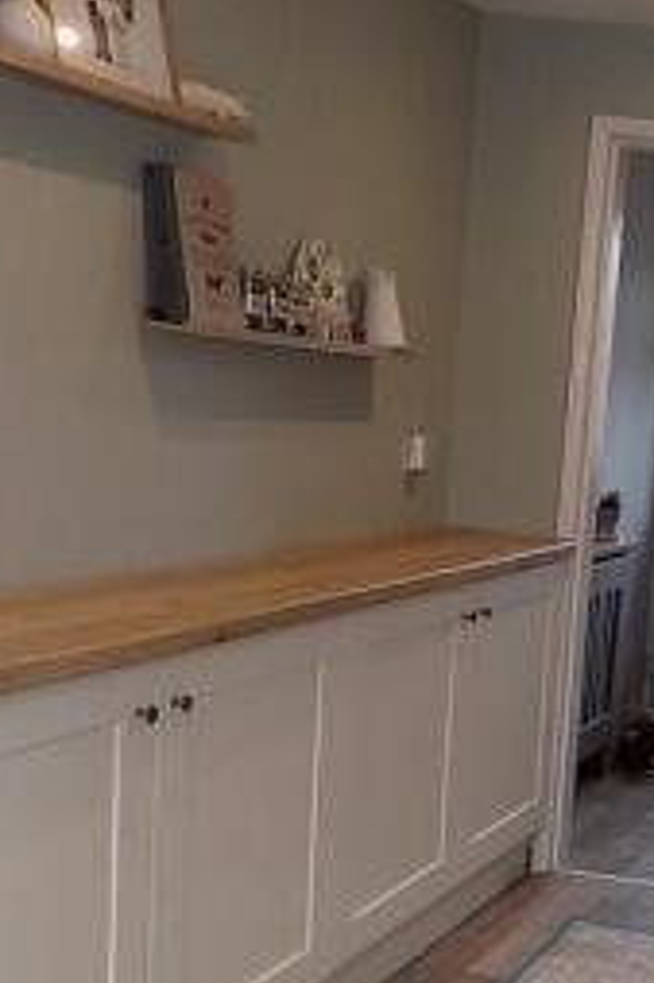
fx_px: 1501
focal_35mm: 55
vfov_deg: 35.6
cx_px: 969
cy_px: 714
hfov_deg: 21.0
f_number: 3.1
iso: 100
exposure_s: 1/30
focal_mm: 4
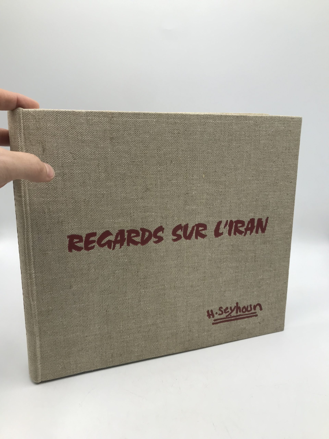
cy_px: 220
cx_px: 164
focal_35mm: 28
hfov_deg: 49.7
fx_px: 355
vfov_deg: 63.4
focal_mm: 3.99
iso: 20
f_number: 1.8
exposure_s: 1/573
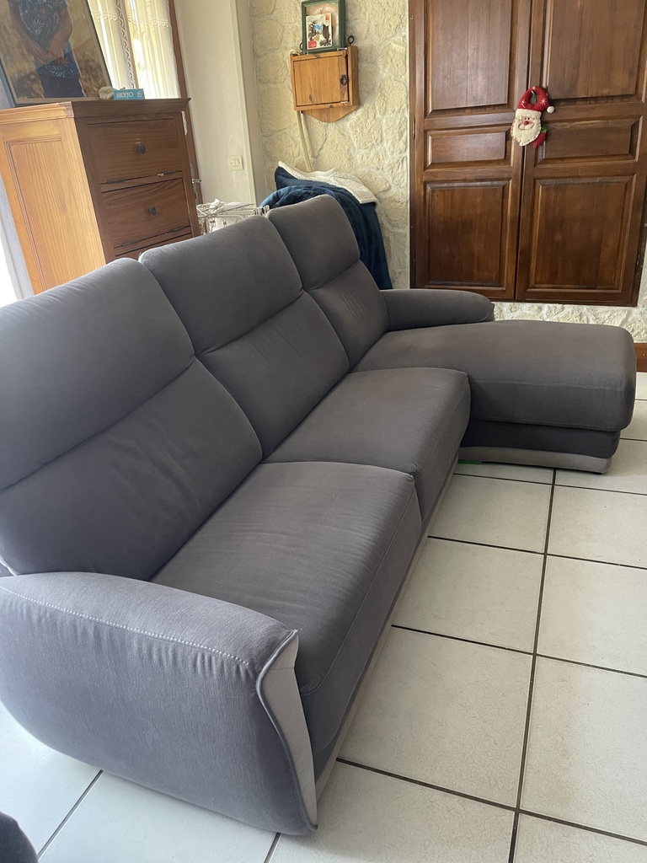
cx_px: 324
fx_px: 623
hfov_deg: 54.9
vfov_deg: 69.4
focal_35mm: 25
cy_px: 432
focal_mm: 5.1
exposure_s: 1/60
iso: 400
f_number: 1.6
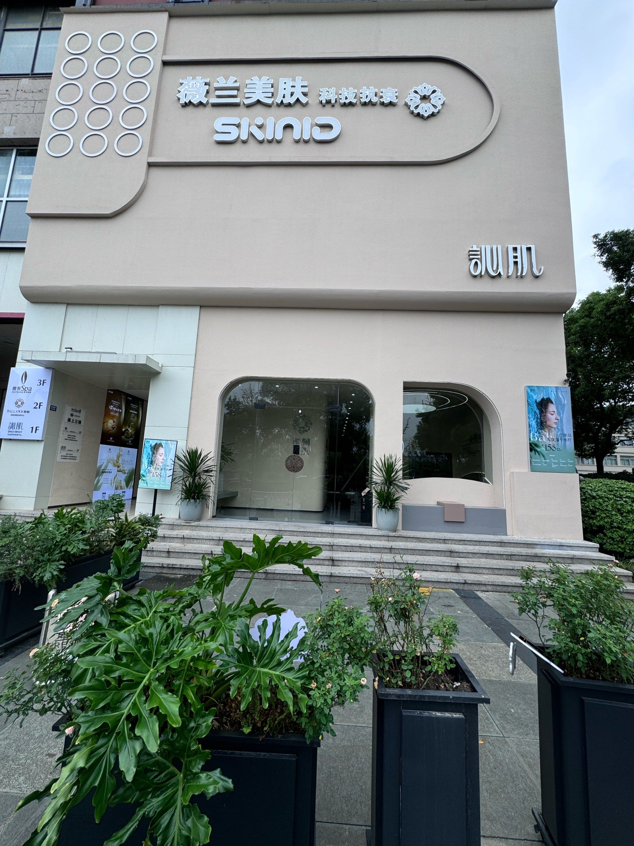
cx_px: 317
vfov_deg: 102.1
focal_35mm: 14
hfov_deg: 85.7
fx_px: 342
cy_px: 423
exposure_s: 1/831
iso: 40
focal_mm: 2.22
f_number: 2.2
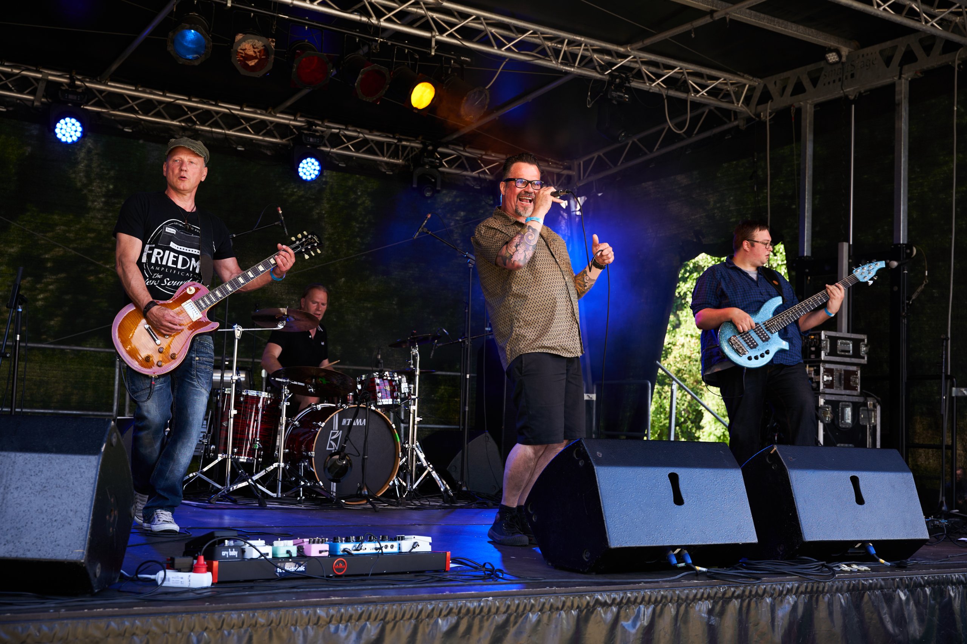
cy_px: 322
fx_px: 1179
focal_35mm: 44
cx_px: 484
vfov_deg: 30.6
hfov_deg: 44.6
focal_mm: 43.9
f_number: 4
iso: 160
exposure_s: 1/250
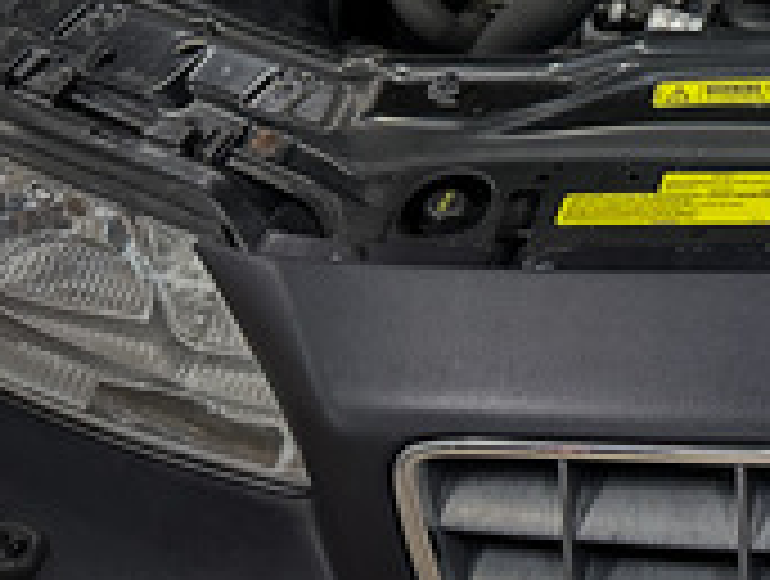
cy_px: -288
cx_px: 1049
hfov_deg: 20.8
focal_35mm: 84
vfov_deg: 16.1
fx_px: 1872
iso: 500
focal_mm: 6.86
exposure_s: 1/50
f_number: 1.78
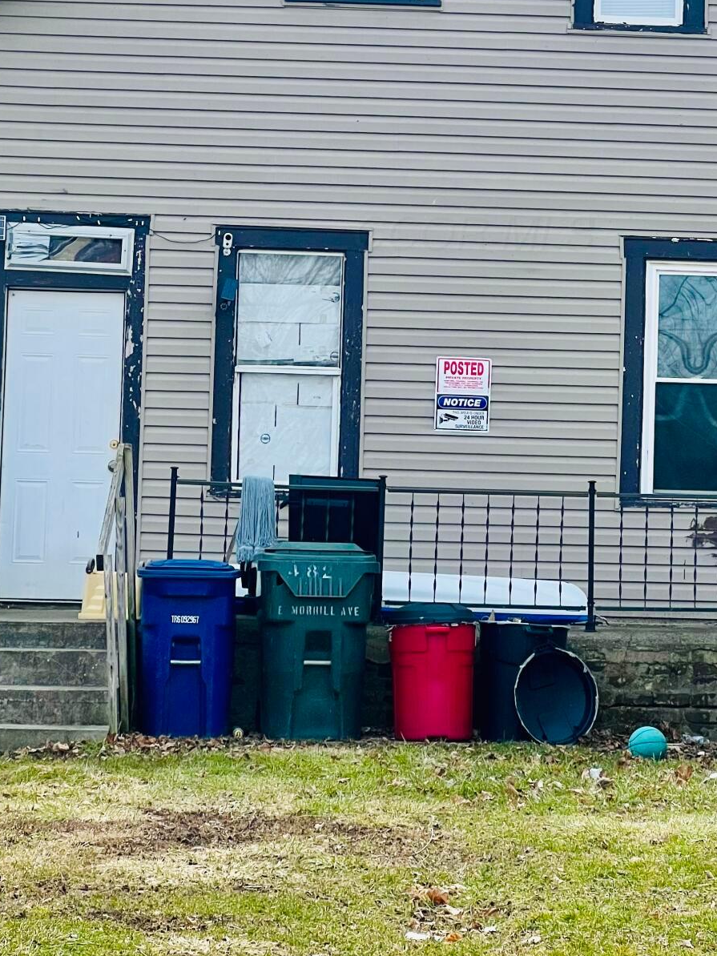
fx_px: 3564
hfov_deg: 11.5
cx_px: 474
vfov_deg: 15.2
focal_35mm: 129
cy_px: 233
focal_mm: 9
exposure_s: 1/774
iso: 32
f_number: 2.8
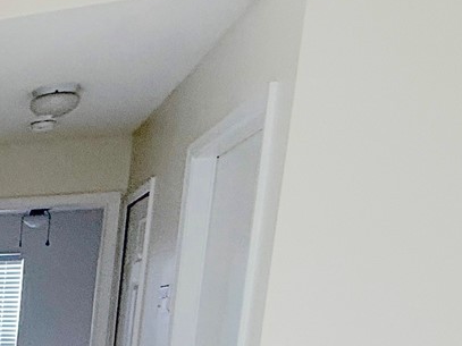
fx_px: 734
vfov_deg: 24.1
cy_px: 419
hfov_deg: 21.0
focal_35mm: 55
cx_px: -400
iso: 160
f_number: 2.2
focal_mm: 2.22
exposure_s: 1/99
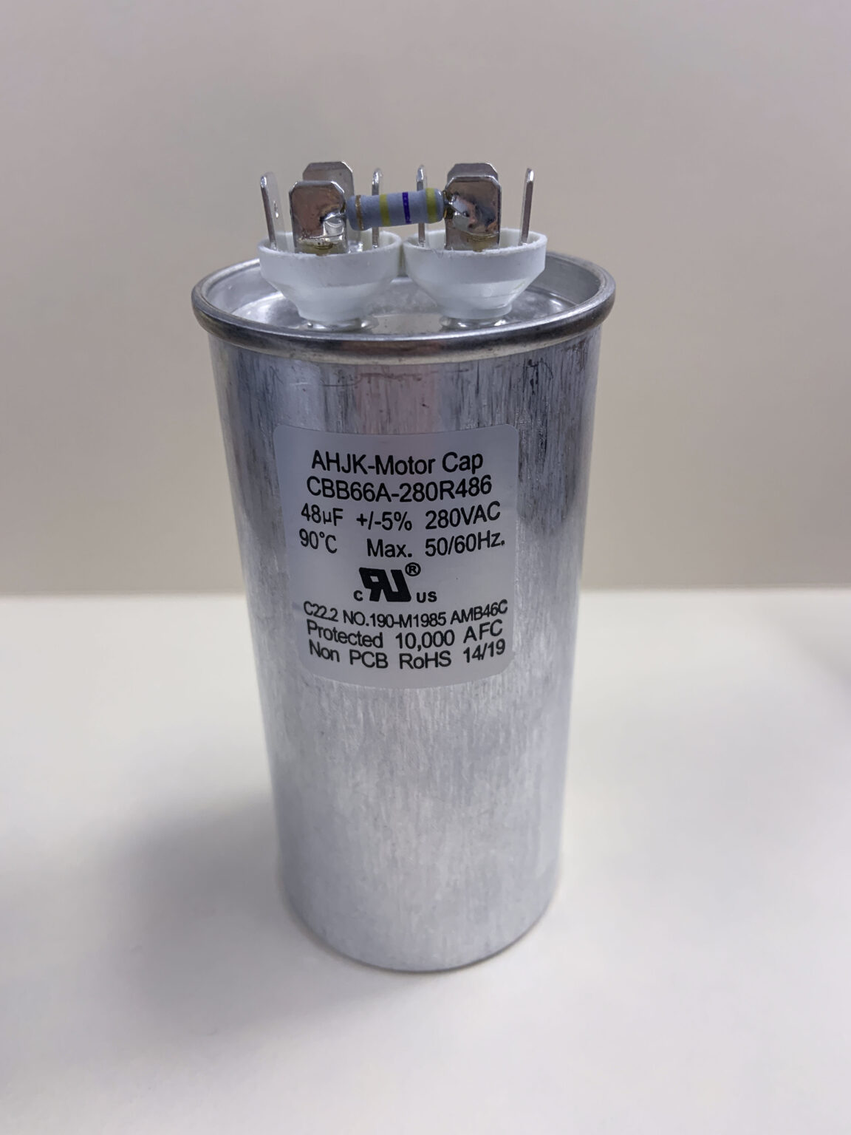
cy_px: 568
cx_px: 426
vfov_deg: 67.3
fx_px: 852
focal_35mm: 26
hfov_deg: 53.1
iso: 80
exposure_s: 1/121
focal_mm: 4.25
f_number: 1.8
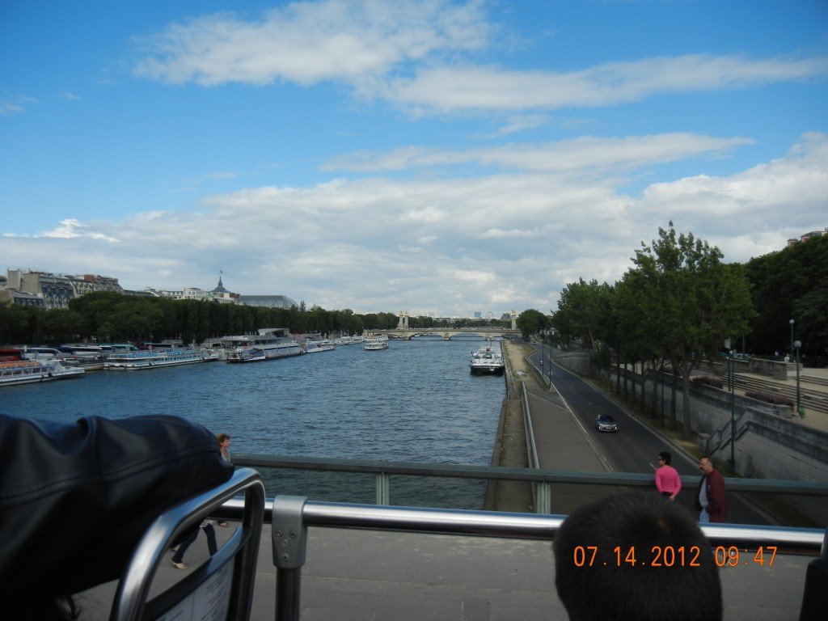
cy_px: 310
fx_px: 718
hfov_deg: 60.0
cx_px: 414
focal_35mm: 30
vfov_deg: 46.8
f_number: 7
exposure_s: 1/494
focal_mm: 5.4
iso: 160
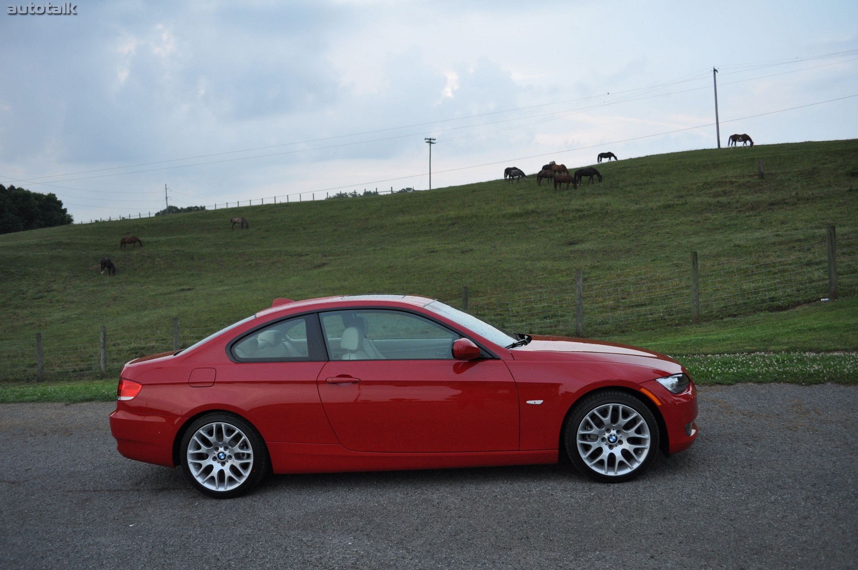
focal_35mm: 27
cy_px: 285
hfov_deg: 67.4
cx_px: 429
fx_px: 643
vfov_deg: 47.8
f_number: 4
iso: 400
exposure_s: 1/60
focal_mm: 18
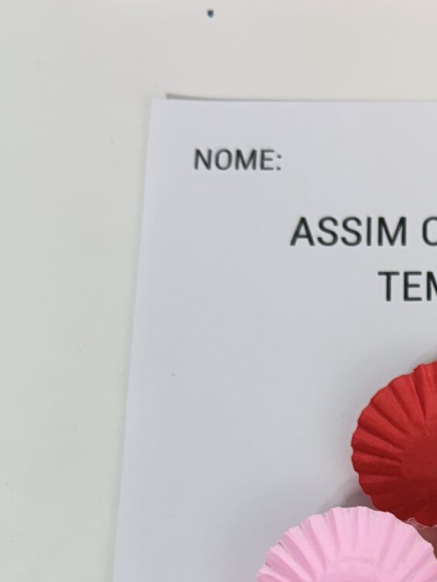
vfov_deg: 22.2
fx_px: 1380
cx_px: 609
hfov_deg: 16.7
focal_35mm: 82
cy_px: 684
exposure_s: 1/370
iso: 80
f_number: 1.78
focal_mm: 6.76
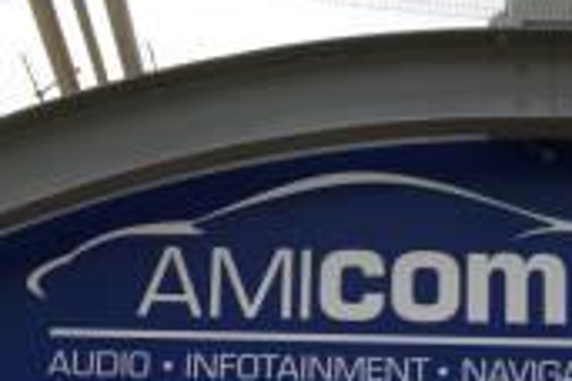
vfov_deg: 11.1
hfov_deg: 16.6
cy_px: 301
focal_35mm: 123
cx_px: 328
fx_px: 1954
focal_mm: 28
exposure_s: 1/80
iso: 100
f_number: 8
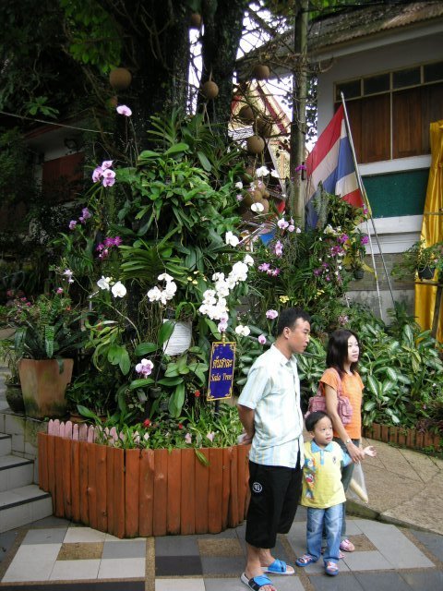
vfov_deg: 51.4
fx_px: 614
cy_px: 296
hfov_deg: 39.7
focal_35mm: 36
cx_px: 222
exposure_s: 1/48.3
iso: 64
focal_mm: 7.5
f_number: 2.7
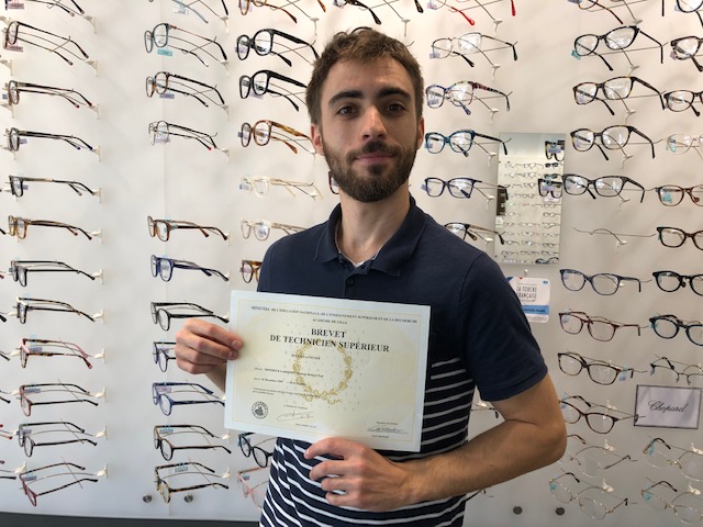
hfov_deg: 63.4
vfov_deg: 49.7
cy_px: 264
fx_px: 569
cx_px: 352
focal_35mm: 28
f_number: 1.8
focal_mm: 4
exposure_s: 1/50
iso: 25
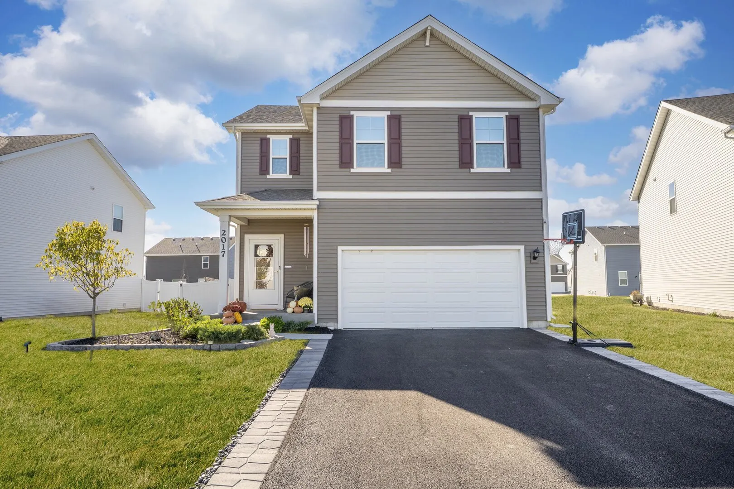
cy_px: 244
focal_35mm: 24
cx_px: 367
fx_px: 489
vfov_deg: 53.1
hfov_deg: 73.7
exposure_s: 1/250
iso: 200
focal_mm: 24
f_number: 9
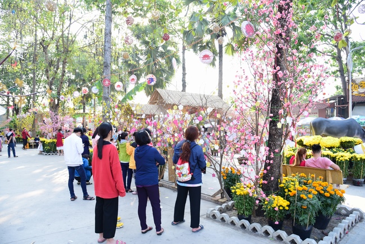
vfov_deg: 53.2
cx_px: 182
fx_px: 243
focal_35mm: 24
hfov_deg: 73.7
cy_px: 122
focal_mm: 24
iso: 320
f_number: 5.6
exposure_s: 1/100
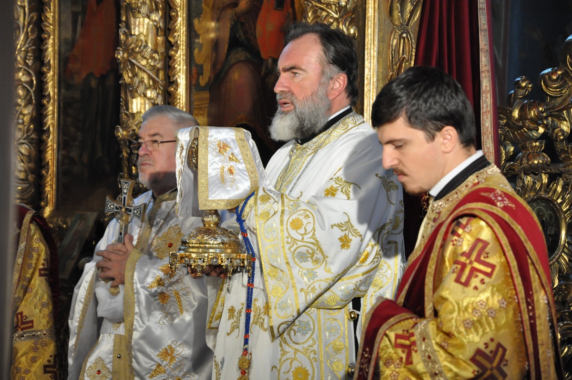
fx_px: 2023
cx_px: 286
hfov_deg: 16.1
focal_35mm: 128
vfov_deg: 10.7
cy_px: 190
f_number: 5.6
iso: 1600
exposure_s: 1/80
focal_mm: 85
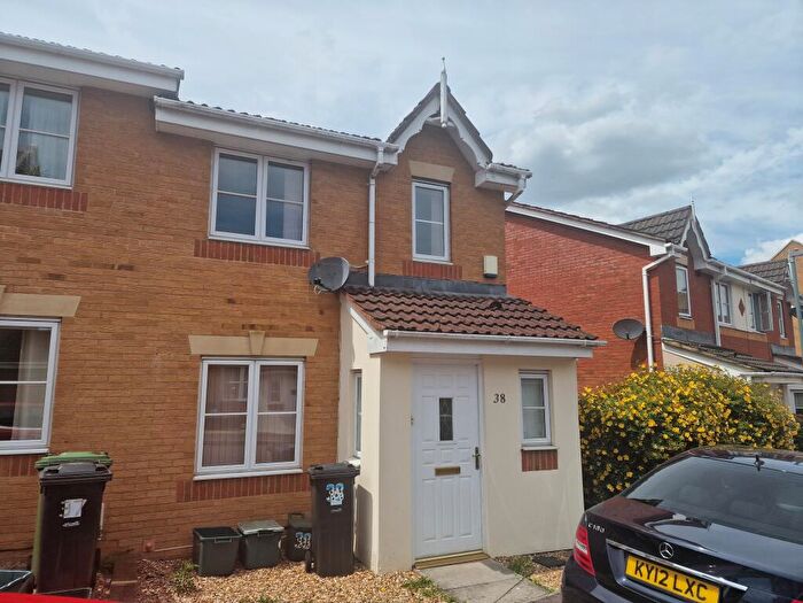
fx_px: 534
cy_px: 302
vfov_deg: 58.9
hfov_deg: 73.9
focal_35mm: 23
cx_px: 402
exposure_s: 1/1480
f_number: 1.8
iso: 50
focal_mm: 6.4
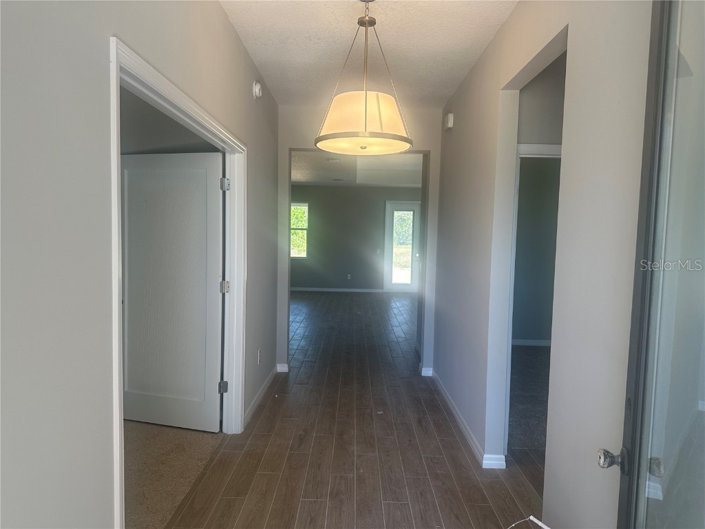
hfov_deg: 71.6
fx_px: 489
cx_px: 352
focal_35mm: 24
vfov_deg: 56.8
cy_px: 264
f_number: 1.78
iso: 64
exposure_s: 1/156
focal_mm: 6.86
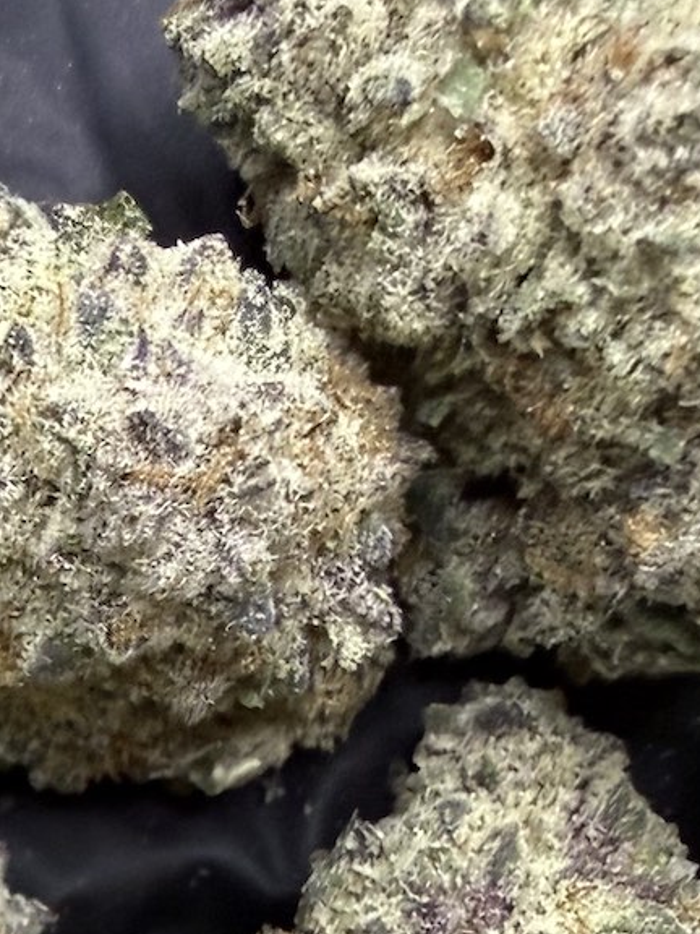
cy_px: 1257
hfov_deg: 16.6
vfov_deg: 21.7
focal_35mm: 80
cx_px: -392
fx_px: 2157
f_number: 2.2
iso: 250
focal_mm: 2.22
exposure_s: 1/50
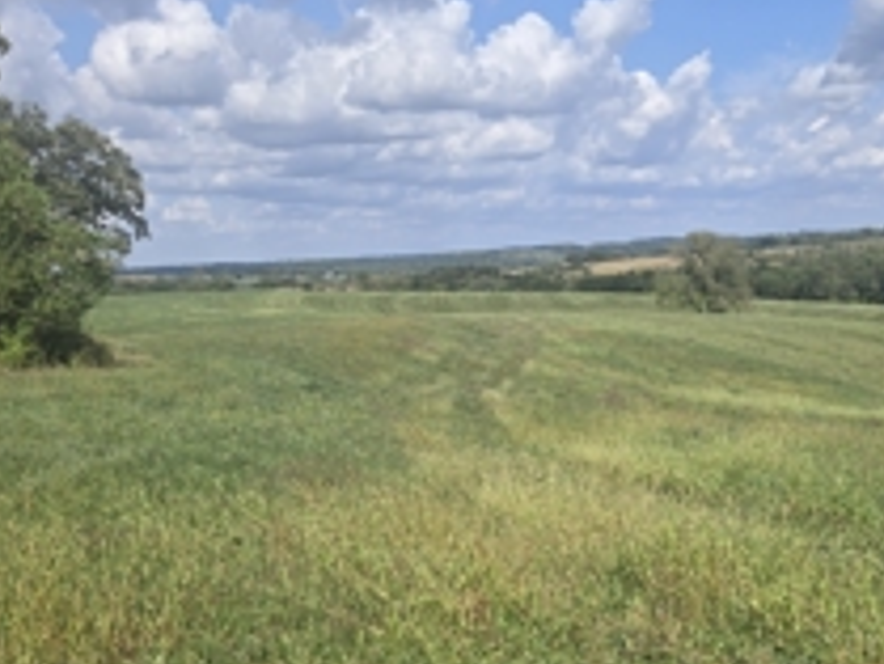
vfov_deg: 32.3
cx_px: 575
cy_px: 495
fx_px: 1124
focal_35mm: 44
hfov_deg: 42.5
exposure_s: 1/2767
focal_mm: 5.4
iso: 25
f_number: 1.8
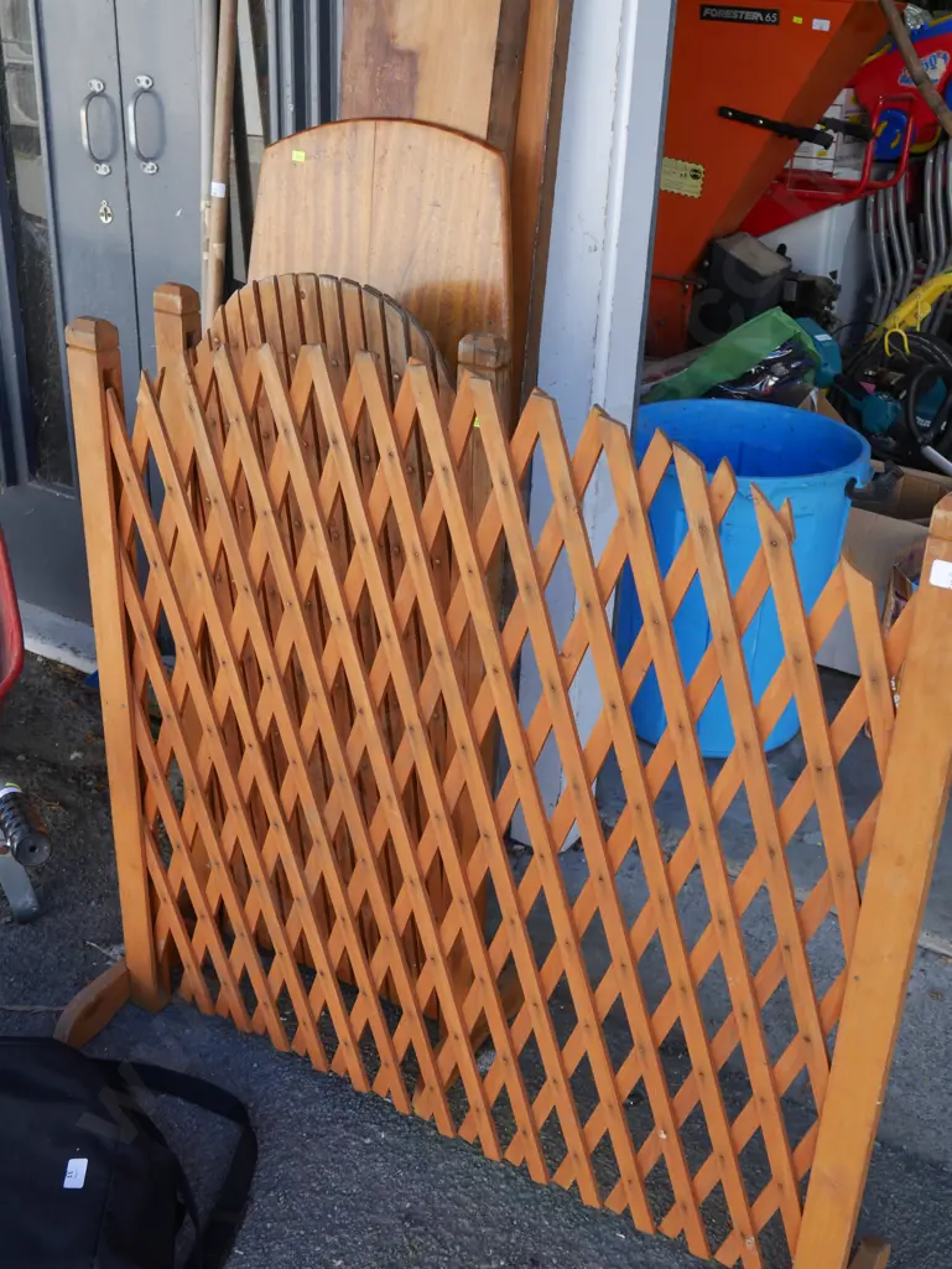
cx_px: 476
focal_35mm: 36
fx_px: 1319
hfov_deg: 39.7
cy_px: 634
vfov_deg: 51.3
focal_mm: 18
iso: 200
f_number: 5
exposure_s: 1/160
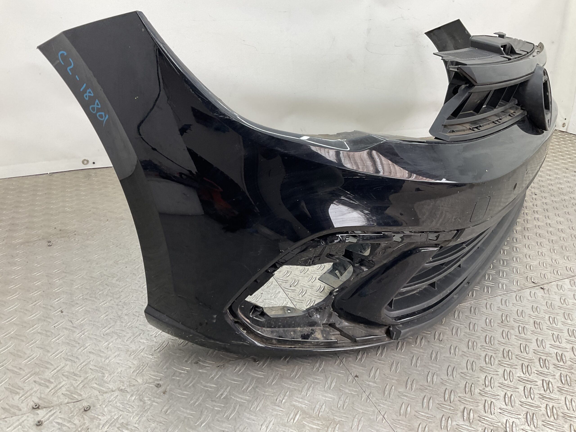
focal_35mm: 29
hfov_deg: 61.7
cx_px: 288
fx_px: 483
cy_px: 216
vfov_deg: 48.2
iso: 40
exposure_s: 1/120
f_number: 1.8
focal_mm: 3
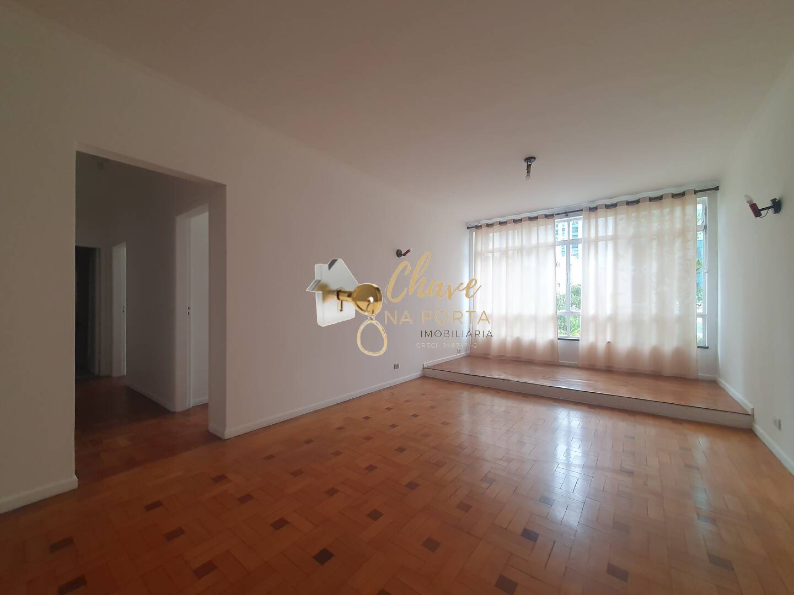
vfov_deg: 89.9
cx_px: 397
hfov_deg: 106.2
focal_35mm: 13
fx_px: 298
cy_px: 298
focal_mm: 1.8
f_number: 2.2
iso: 160
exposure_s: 1/60
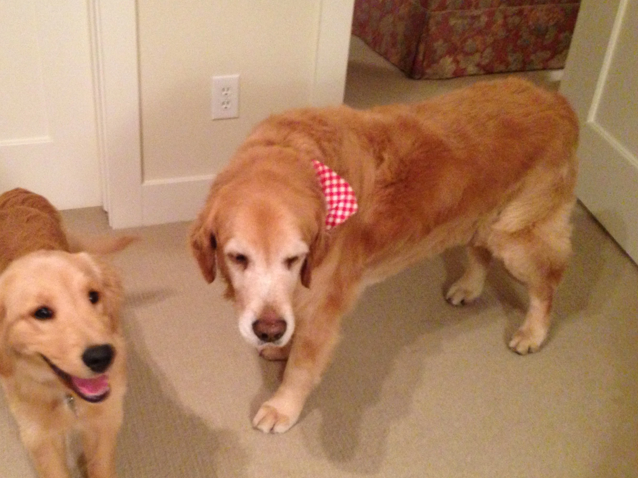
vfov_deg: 32.8
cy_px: 271
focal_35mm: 44
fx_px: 811
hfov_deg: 42.4
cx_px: 215
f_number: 2.4
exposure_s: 1/15
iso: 500
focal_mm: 4.13
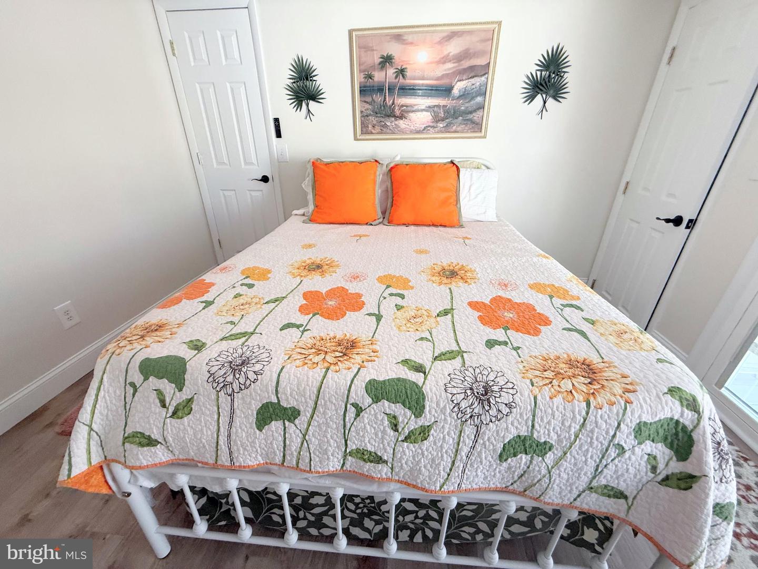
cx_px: 379
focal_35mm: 14
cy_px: 284
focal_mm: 2.22
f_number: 2.2
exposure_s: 1/99
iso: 250
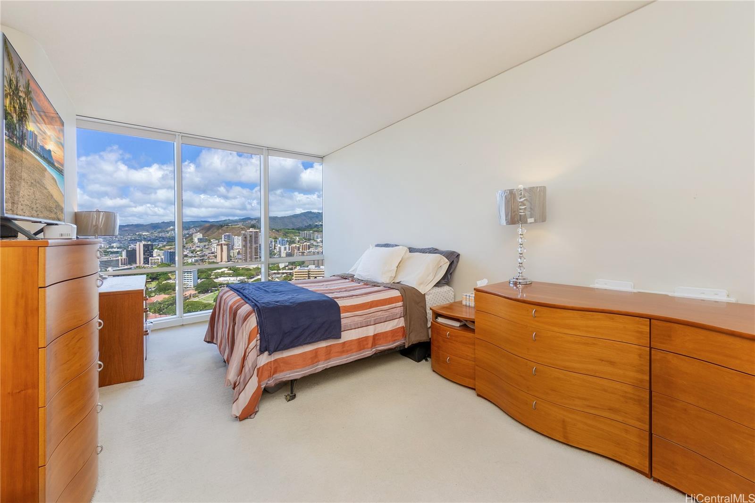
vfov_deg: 77.3
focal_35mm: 15
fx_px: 314
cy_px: 252
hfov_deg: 100.4
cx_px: 378
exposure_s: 1/125
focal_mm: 10
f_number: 8
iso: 320
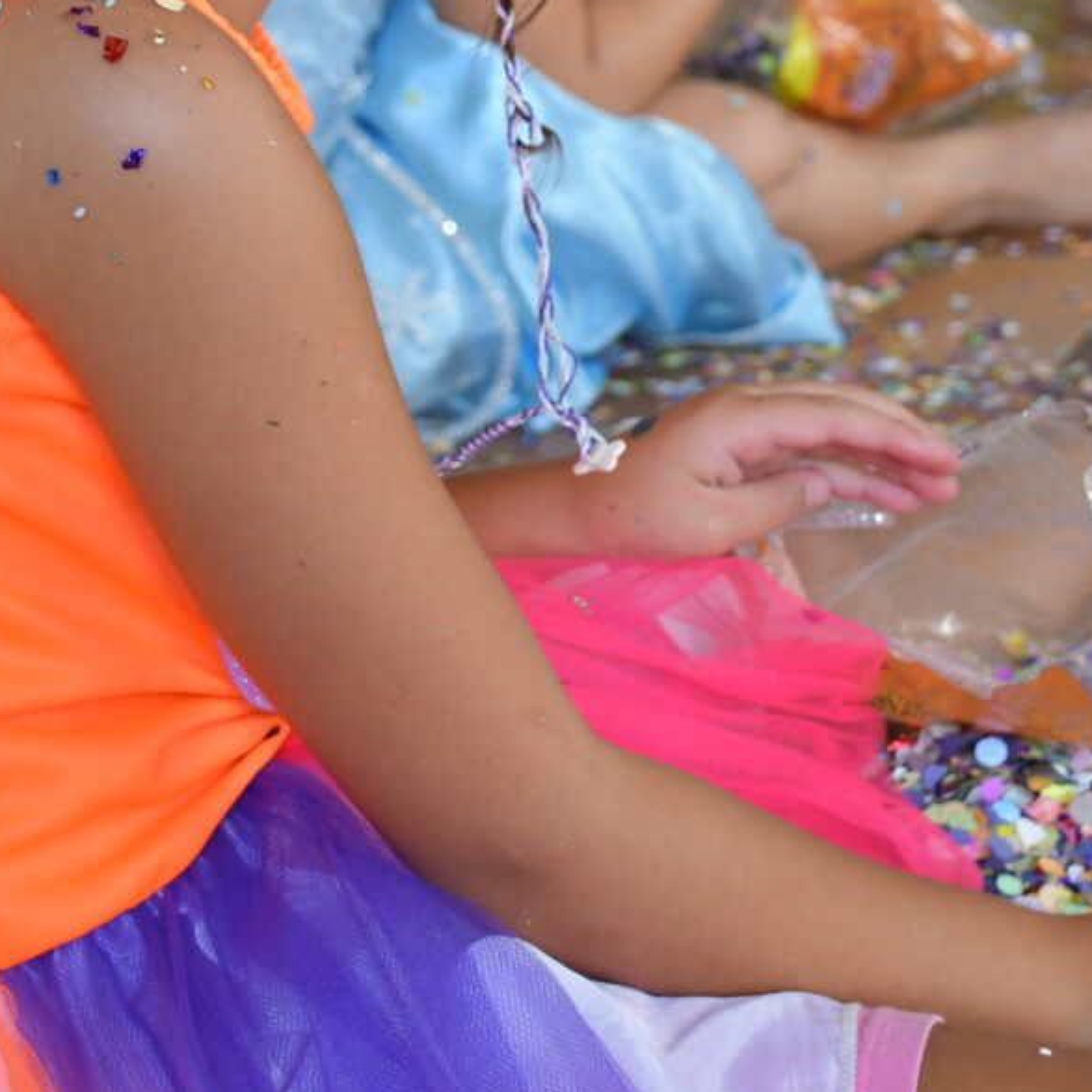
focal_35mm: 100
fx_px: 3569
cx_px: 634
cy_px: 45
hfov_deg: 17.4
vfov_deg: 17.1
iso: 800
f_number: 3.8
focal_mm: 24
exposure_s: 1/200
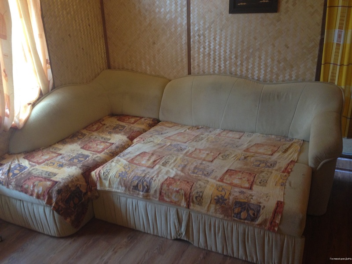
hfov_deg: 55.4
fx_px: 336
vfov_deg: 42.9
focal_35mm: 33
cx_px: 176
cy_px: 132
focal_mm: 4.12
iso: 100
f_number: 2.4
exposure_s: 1/20
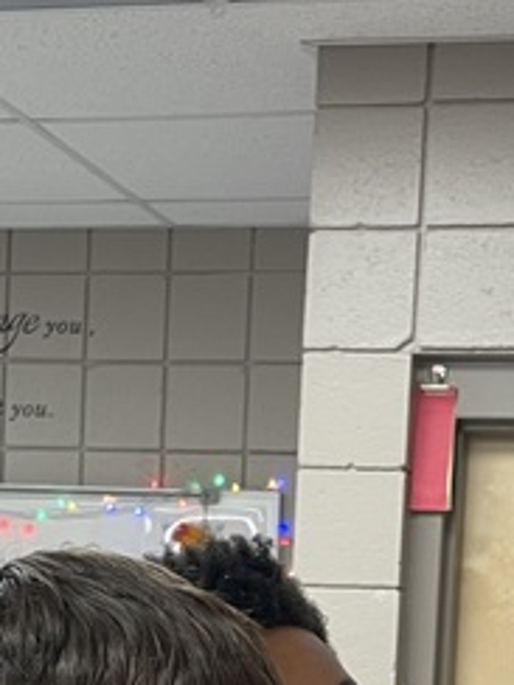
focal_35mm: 109
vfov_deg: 16.8
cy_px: 943
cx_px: 334
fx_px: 2158
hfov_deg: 13.6
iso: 80
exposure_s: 1/60
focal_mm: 4.2
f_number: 1.6
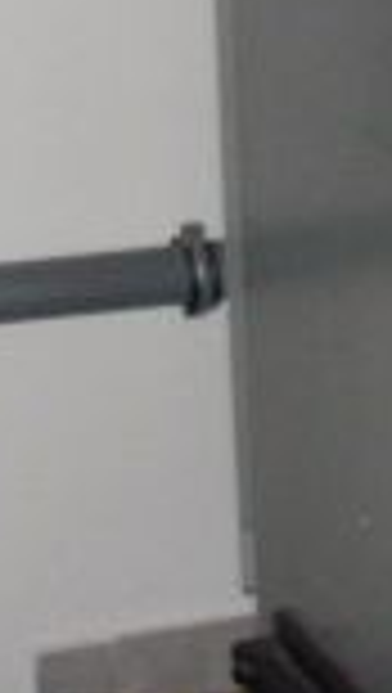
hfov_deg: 5.4
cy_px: -252
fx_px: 3960
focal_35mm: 215
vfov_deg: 9.8
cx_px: 1041
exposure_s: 1/45
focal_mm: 6.3
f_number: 2.8
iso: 100
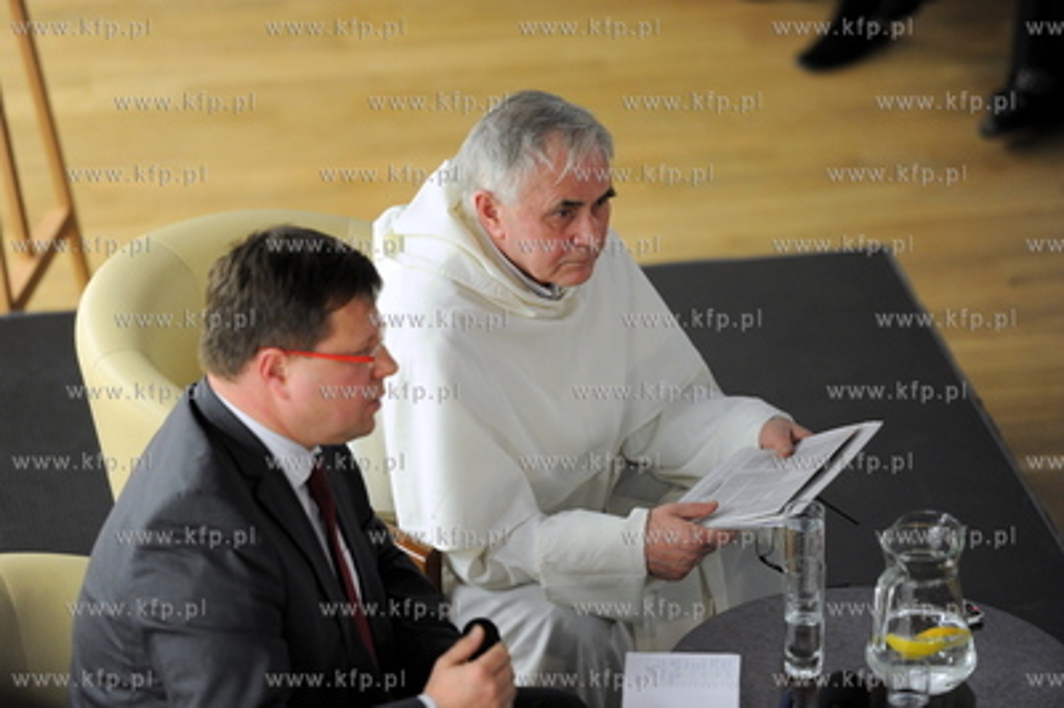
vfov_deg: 6.9
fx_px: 5906
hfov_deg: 10.3
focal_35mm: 200
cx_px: 532
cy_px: 354
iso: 3200
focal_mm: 200
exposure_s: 1/200
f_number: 2.8
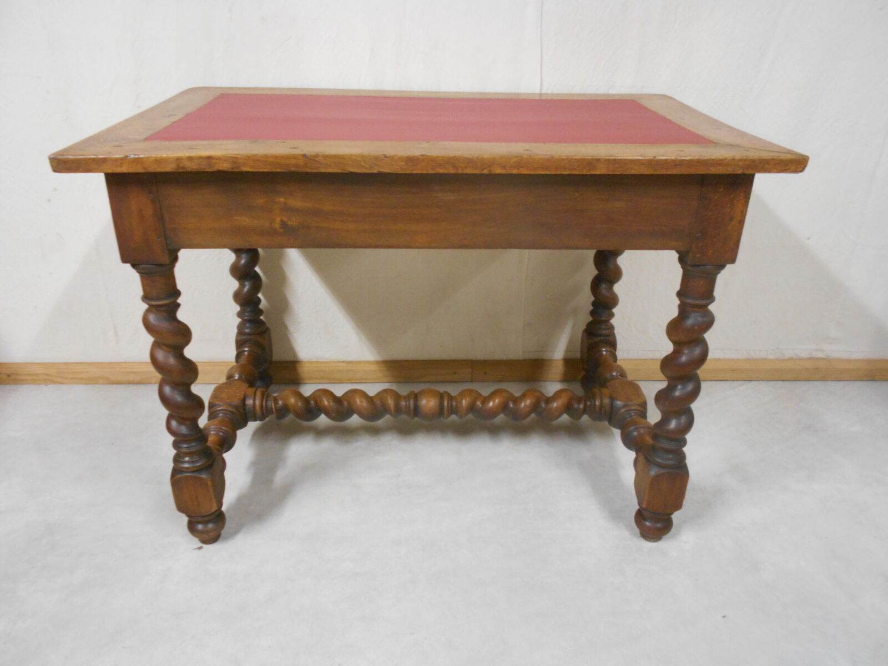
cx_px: 444
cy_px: 333
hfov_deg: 67.3
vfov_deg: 53.1
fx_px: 667
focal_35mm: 26
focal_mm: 4.6
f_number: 3.2
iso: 400
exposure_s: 1/10
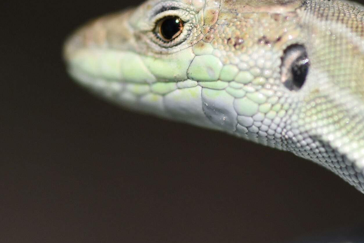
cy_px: 26
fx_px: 2911
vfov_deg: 4.8
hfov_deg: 7.2
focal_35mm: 288
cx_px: 163
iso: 1000
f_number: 6.7
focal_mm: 100
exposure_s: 1/8000
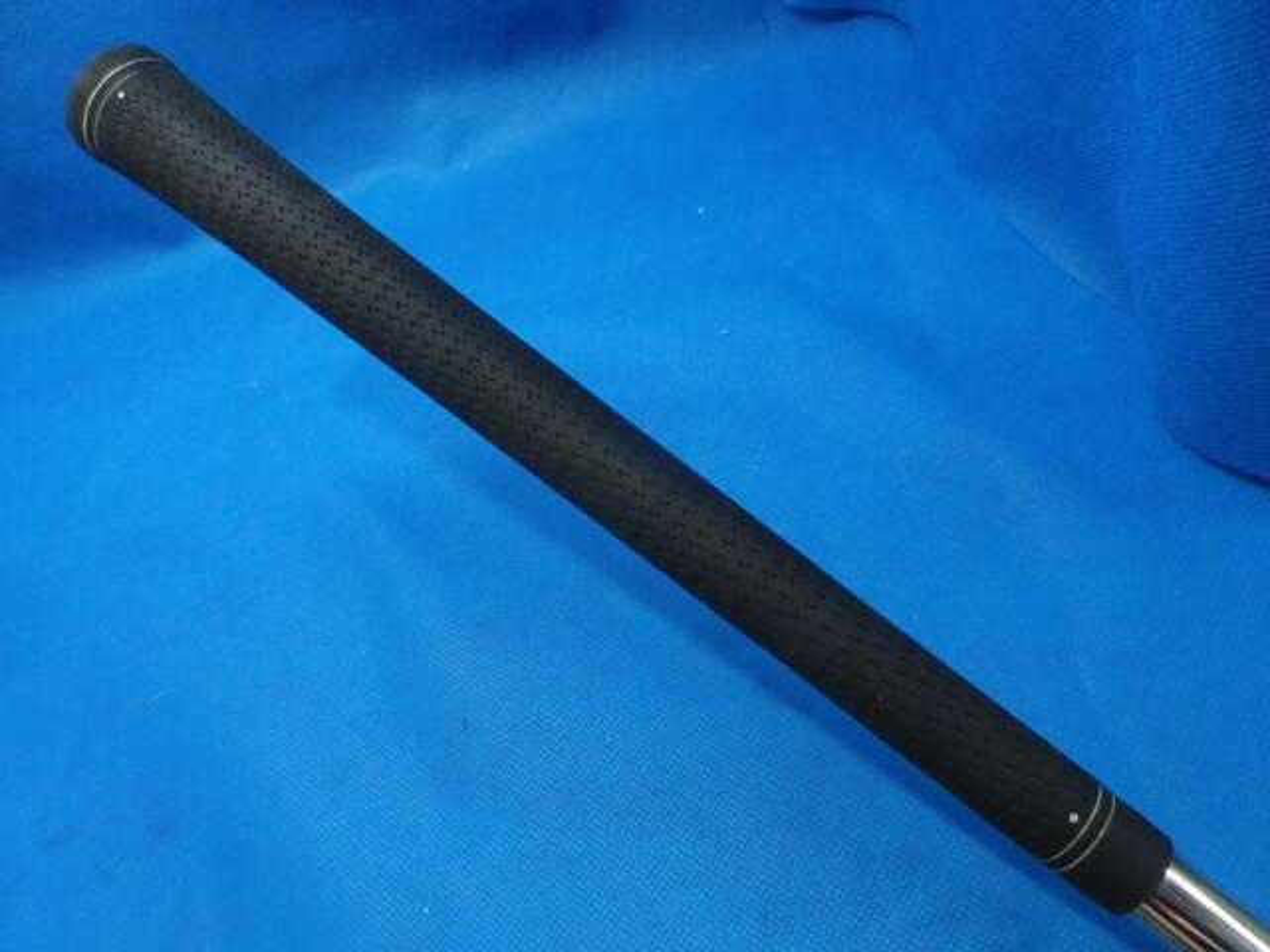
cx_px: 635
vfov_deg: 54.9
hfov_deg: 69.4
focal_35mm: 25
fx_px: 917
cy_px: 476
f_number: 3.5
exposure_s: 1/40
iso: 400
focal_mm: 4.5
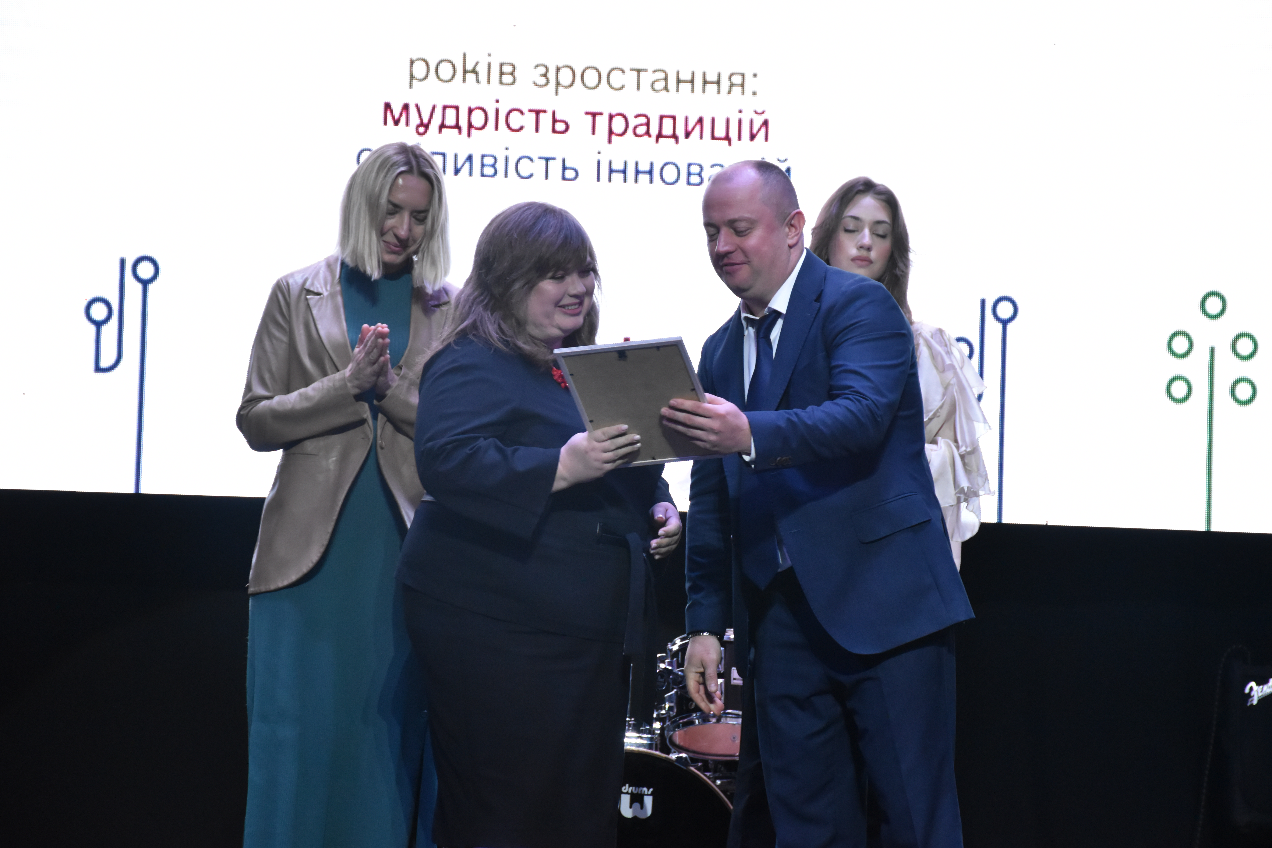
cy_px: 424
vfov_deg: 10.8
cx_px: 636
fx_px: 4505
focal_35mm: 128
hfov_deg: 16.1
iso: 2500
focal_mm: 85
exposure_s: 1/160
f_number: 5.3
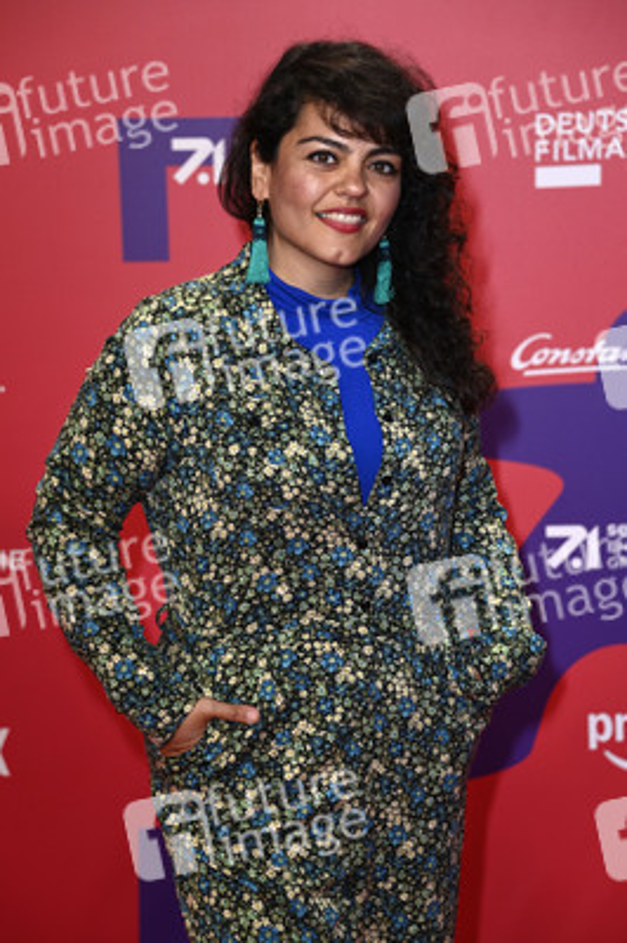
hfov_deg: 13.0
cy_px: 472
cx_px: 314
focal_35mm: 105
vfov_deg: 19.5
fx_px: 2748
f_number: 5.6
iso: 640
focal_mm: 105
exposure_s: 1/250
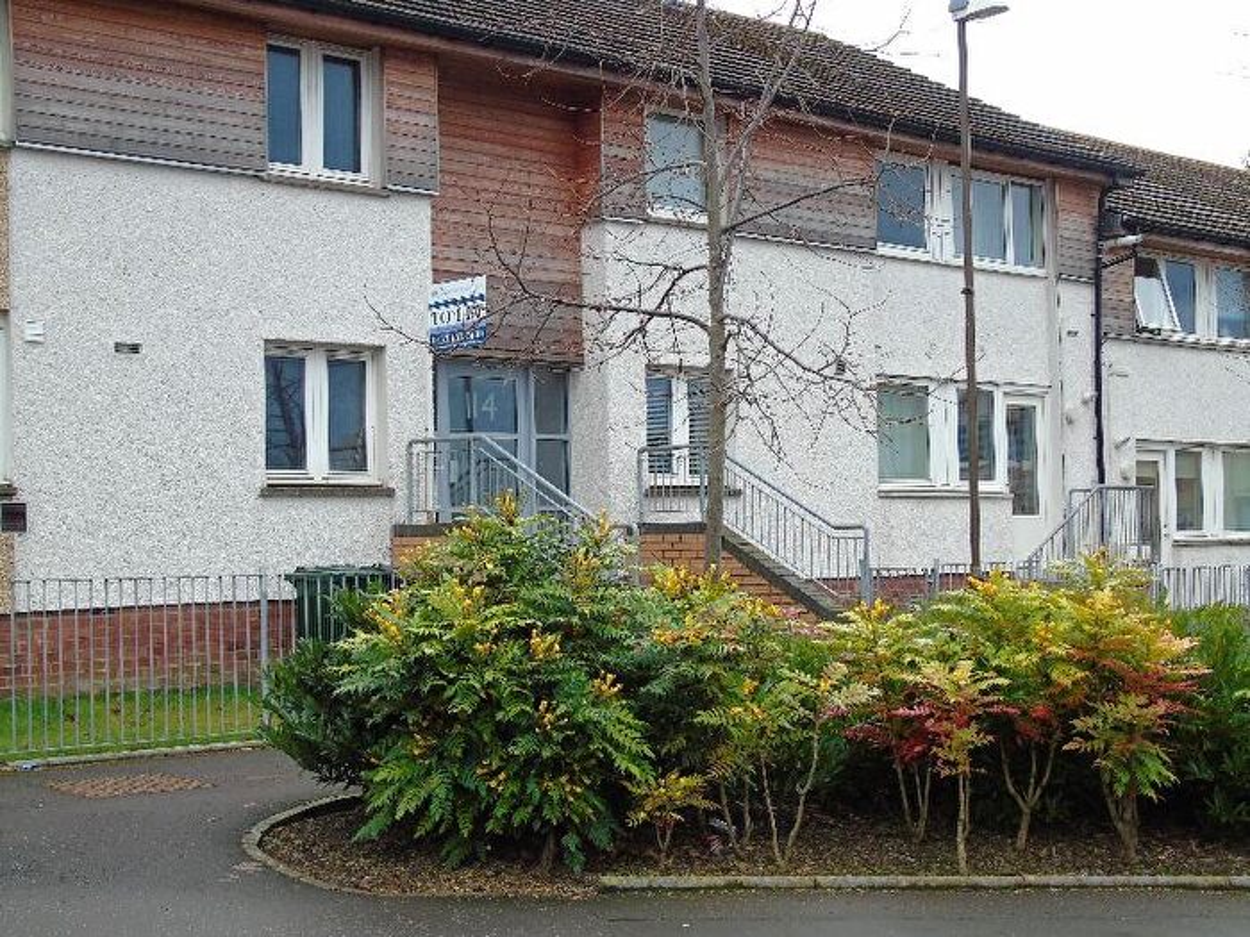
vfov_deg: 27.0
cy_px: 468
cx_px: 625
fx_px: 1950
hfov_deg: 35.5
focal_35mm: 54
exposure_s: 1/50
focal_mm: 9.6
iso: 80
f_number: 4.3
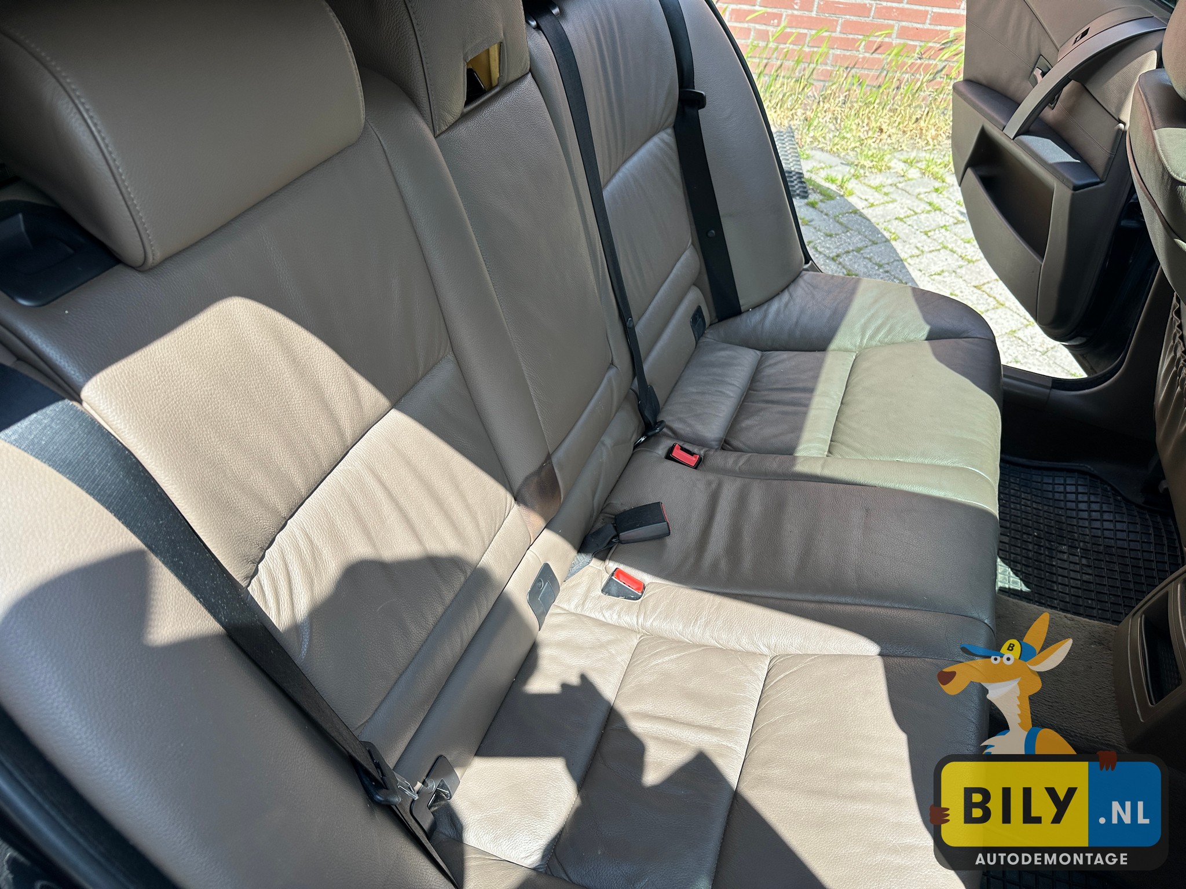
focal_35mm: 24
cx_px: 593
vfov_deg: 56.8
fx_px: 822
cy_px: 444
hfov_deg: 71.6
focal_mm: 6.86
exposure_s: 1/903
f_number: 1.78
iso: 80
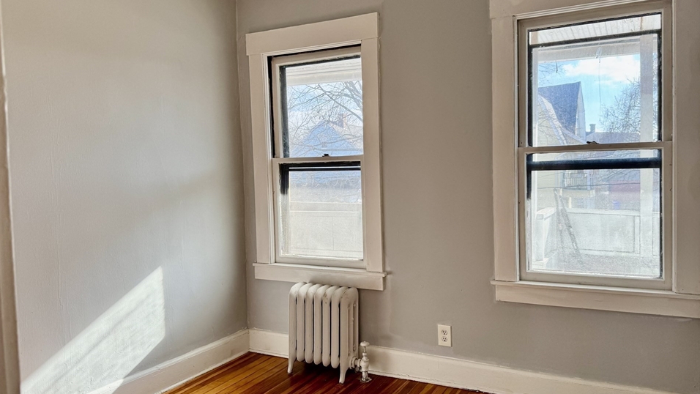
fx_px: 520
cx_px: 371
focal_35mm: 28
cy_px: 193
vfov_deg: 41.5
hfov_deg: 67.9
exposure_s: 1/451
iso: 80
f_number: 1.78
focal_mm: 6.76
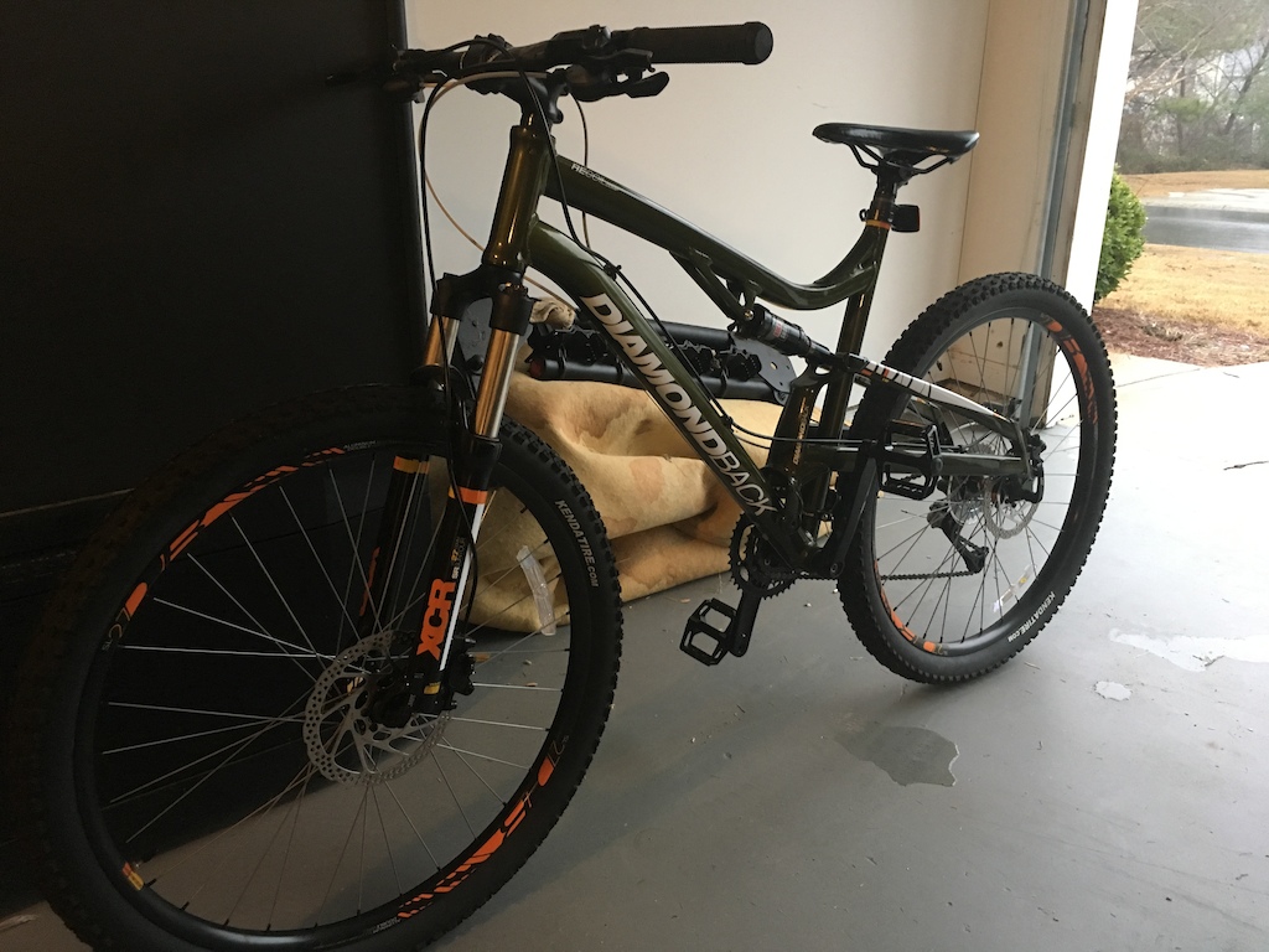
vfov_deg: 48.2
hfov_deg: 61.7
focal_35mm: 29
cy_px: 476
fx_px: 1063
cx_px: 634
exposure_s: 1/24
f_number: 2.2
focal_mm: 4.15
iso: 200
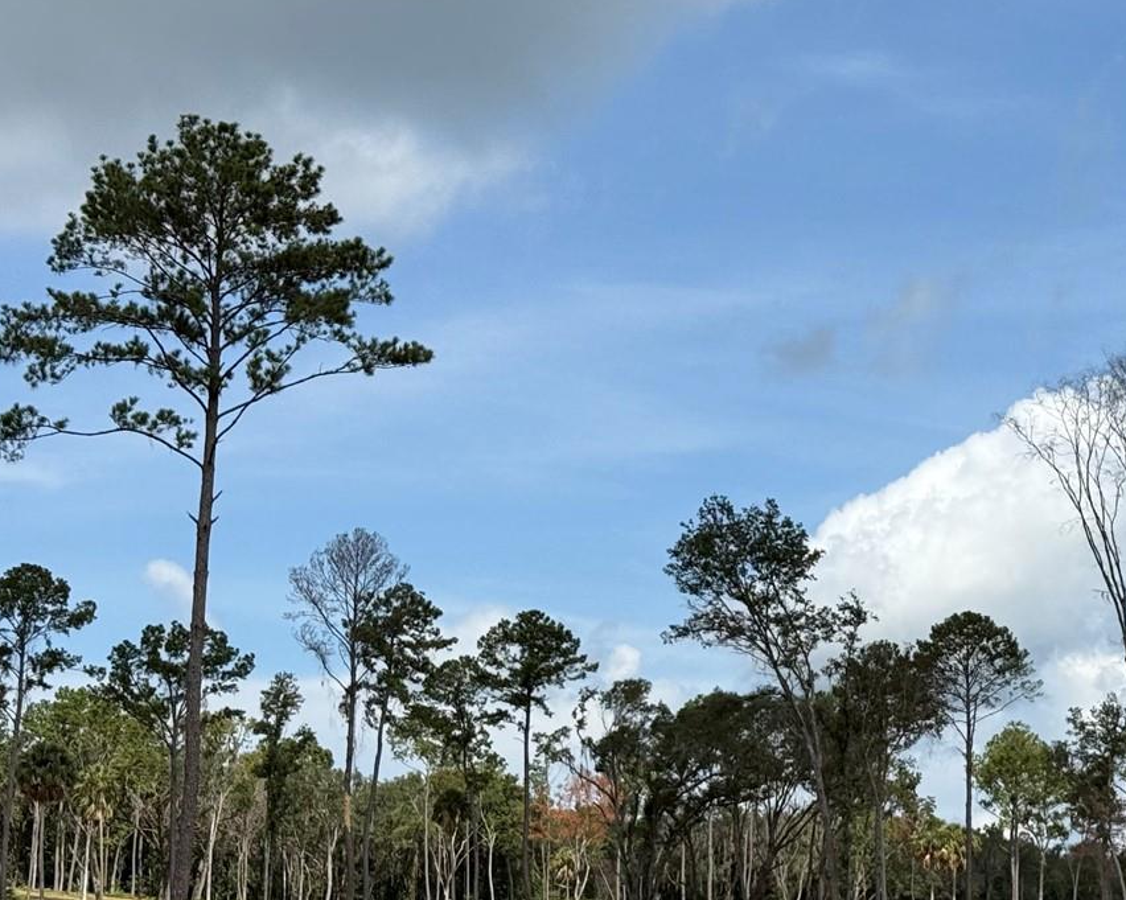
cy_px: 574
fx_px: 2932
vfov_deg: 17.4
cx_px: 973
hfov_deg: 21.3
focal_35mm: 88
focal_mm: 6.76
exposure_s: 1/6024
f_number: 1.78
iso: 64
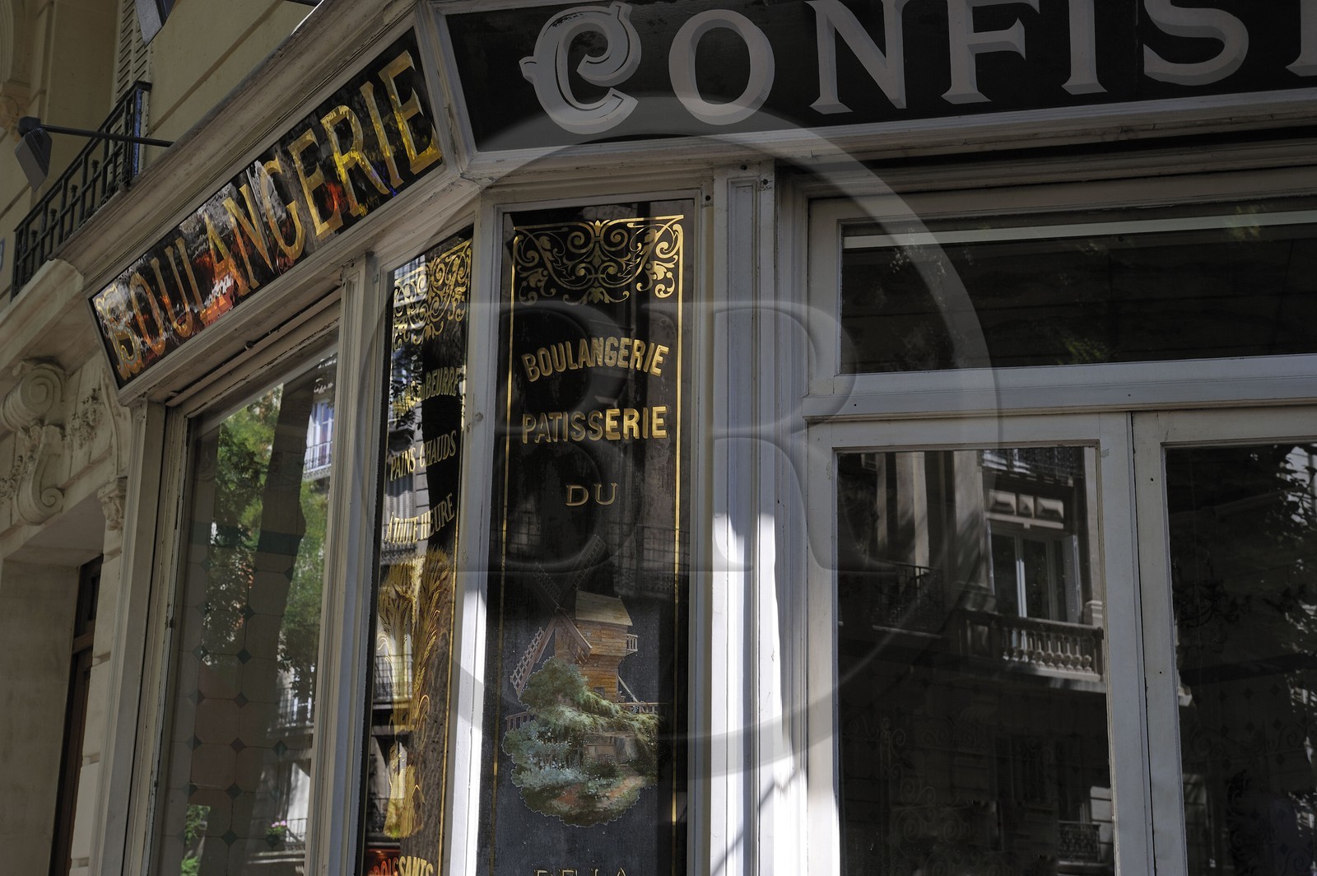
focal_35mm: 56
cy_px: 438
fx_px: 2047
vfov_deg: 24.2
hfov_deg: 35.7
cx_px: 658
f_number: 8
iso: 200
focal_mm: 56
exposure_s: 1/60
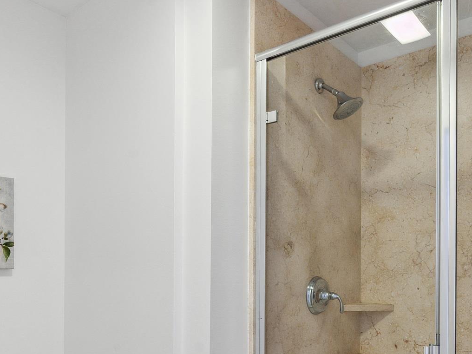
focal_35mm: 31
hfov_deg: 57.8
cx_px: 288
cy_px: 267
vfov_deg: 43.9
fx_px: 423
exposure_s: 1/2.5
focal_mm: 16
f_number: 8
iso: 320
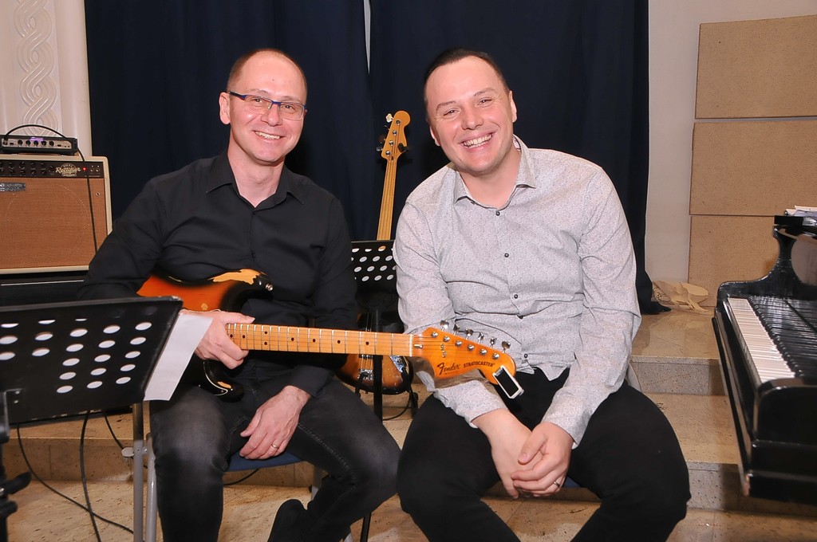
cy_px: 271
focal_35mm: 33
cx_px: 408
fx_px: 748
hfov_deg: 57.3
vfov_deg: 39.9
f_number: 7.1
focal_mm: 22
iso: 800
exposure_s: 1/60
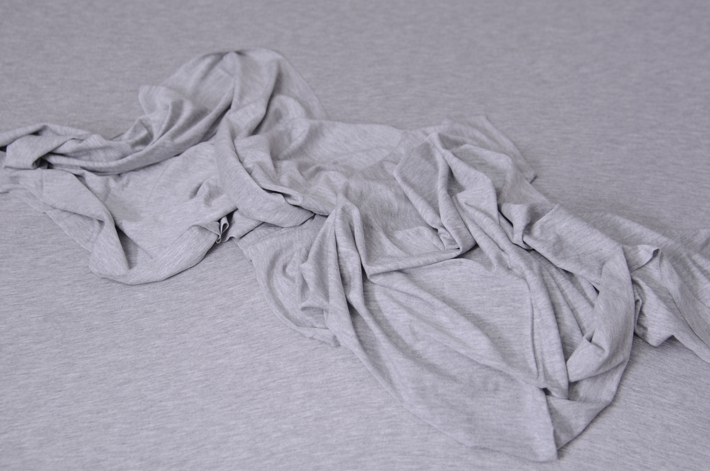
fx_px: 1004
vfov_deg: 26.4
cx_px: 357
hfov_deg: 39.0
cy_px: 224
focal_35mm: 51
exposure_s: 1/100
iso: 200
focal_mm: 32
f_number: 4
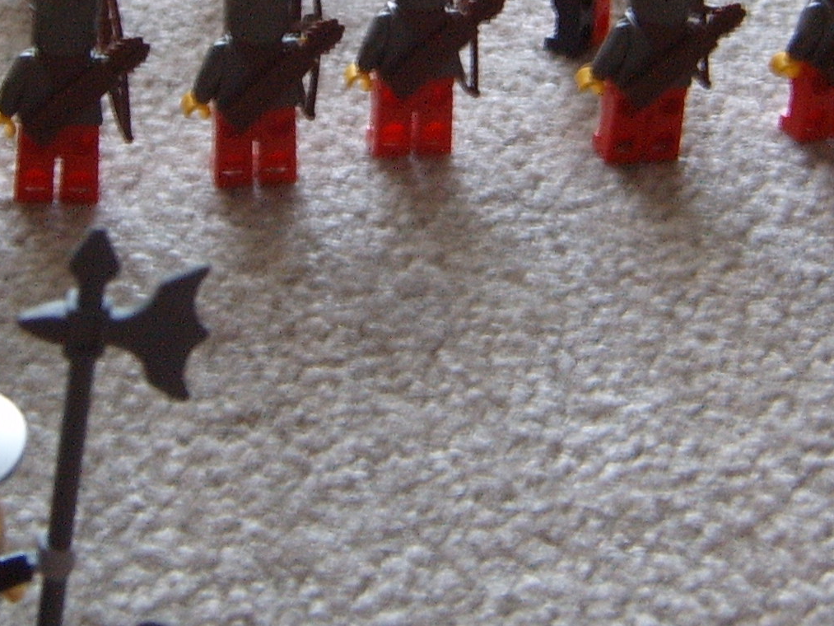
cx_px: 294
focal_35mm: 83
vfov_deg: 17.4
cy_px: 28
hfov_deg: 23.5
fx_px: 2000
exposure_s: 1/4
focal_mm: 6.2
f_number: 2.9
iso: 141
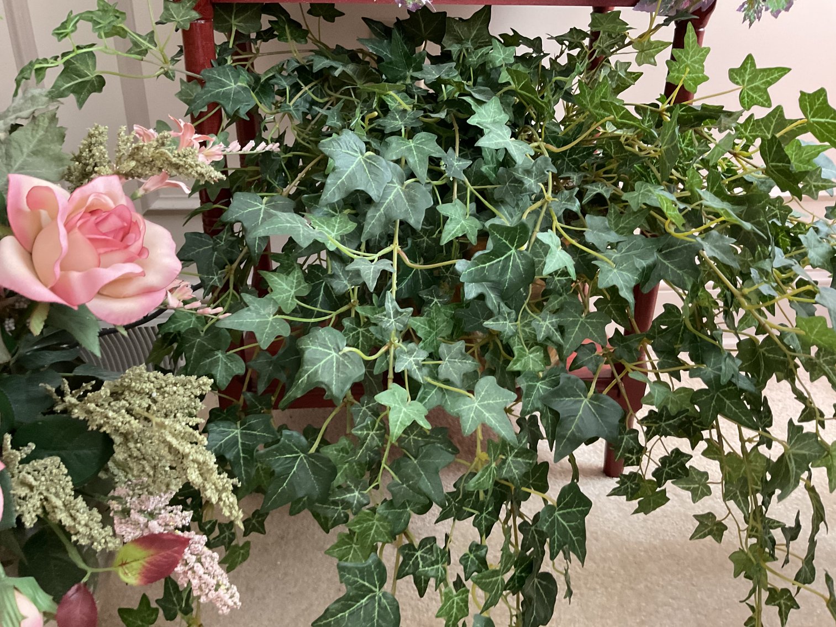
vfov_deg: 48.2
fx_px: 700
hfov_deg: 61.7
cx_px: 418
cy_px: 314
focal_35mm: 29
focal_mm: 3
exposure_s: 1/40
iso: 250
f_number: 1.8
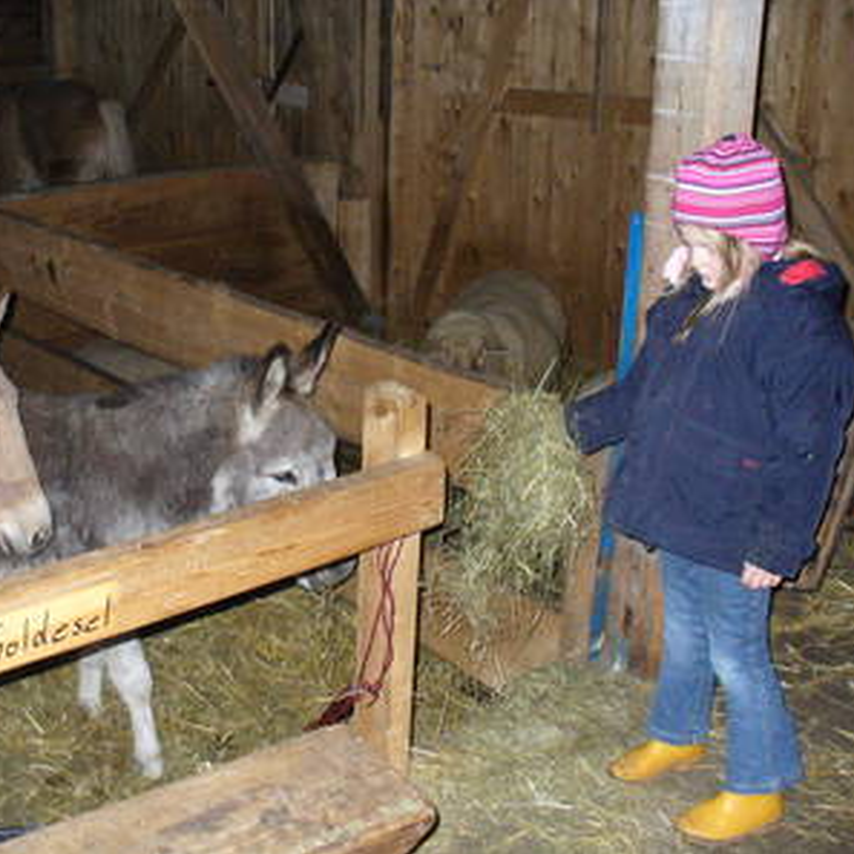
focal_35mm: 44
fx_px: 1228
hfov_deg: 38.1
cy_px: 426
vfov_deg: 38.3
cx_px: 325
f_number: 2.8
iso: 400
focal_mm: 6.1
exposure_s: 1/60
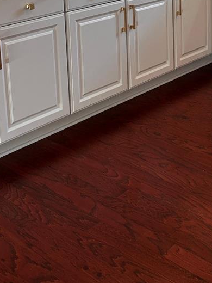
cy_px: -12
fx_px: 490
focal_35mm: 60
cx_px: 169
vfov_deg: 29.6
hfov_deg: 24.1
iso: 64
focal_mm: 5.7
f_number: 1.5
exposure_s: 1/120
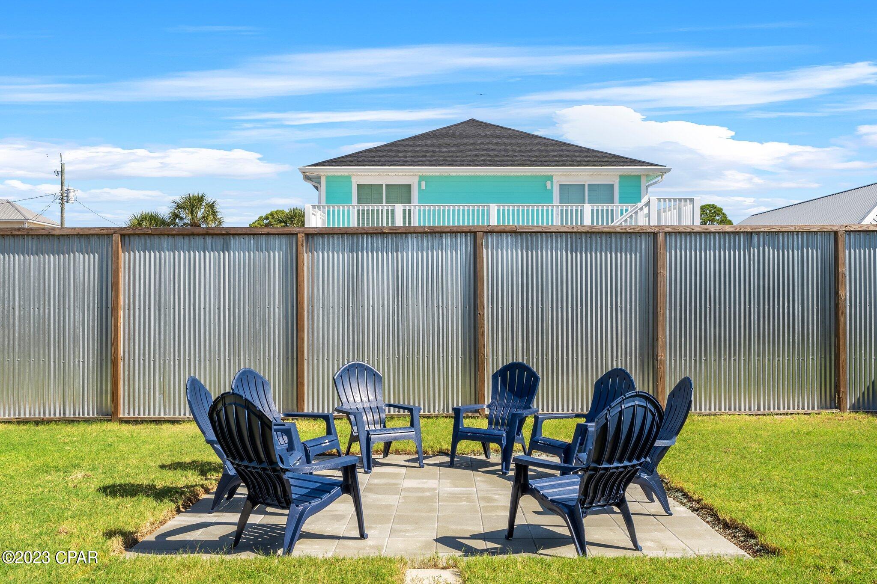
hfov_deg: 60.3
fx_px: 755
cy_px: 292
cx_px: 438
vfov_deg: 42.3
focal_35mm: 31
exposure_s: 1/40
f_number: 10
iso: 100
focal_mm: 20.8
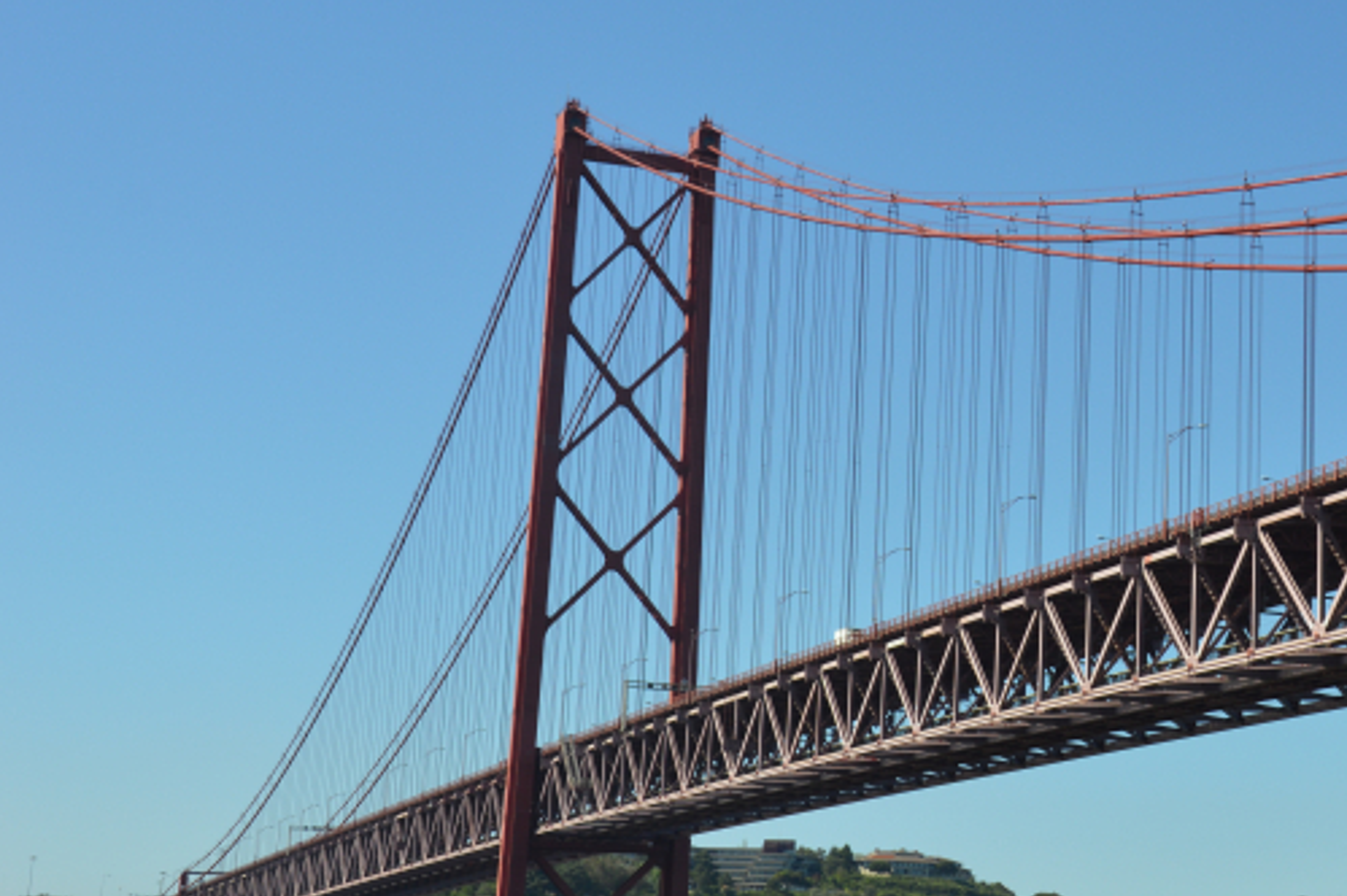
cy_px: 397
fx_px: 2879
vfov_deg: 17.7
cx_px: 1072
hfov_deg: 25.9
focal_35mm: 77
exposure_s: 1/250
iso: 100
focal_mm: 32
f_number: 8
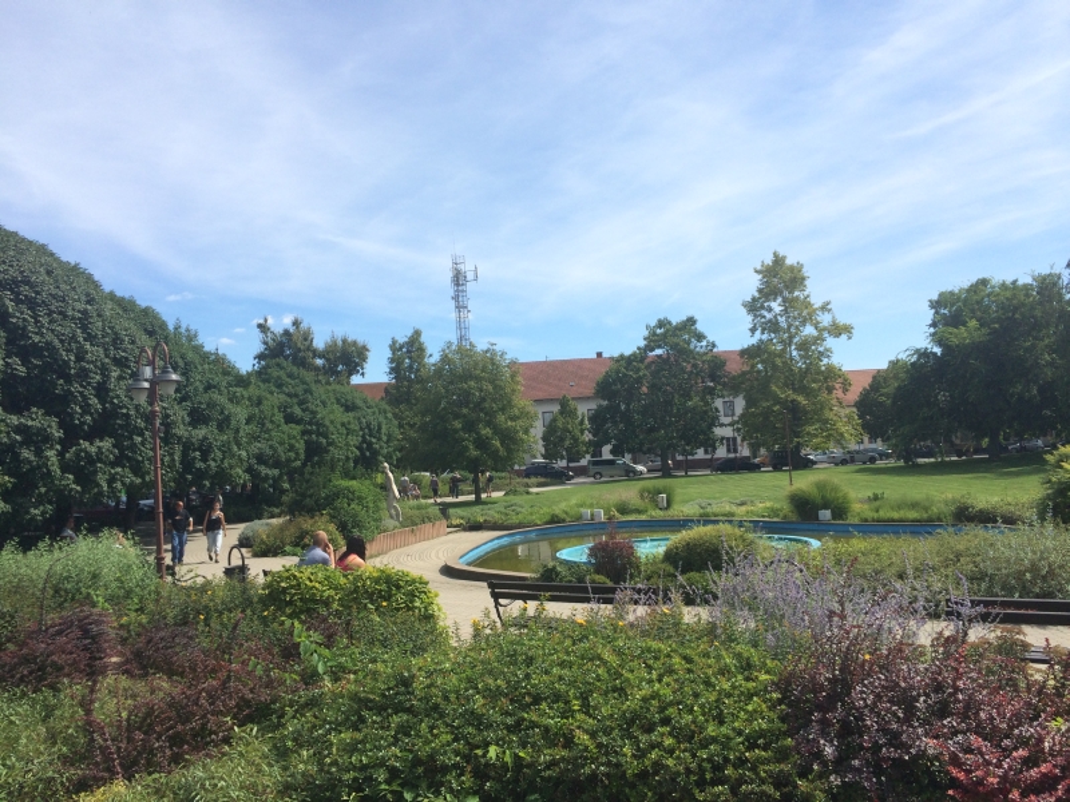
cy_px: 401
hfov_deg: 60.0
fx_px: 927
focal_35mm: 30
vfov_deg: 46.8
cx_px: 535
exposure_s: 1/2160
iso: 32
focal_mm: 4.12
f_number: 2.2
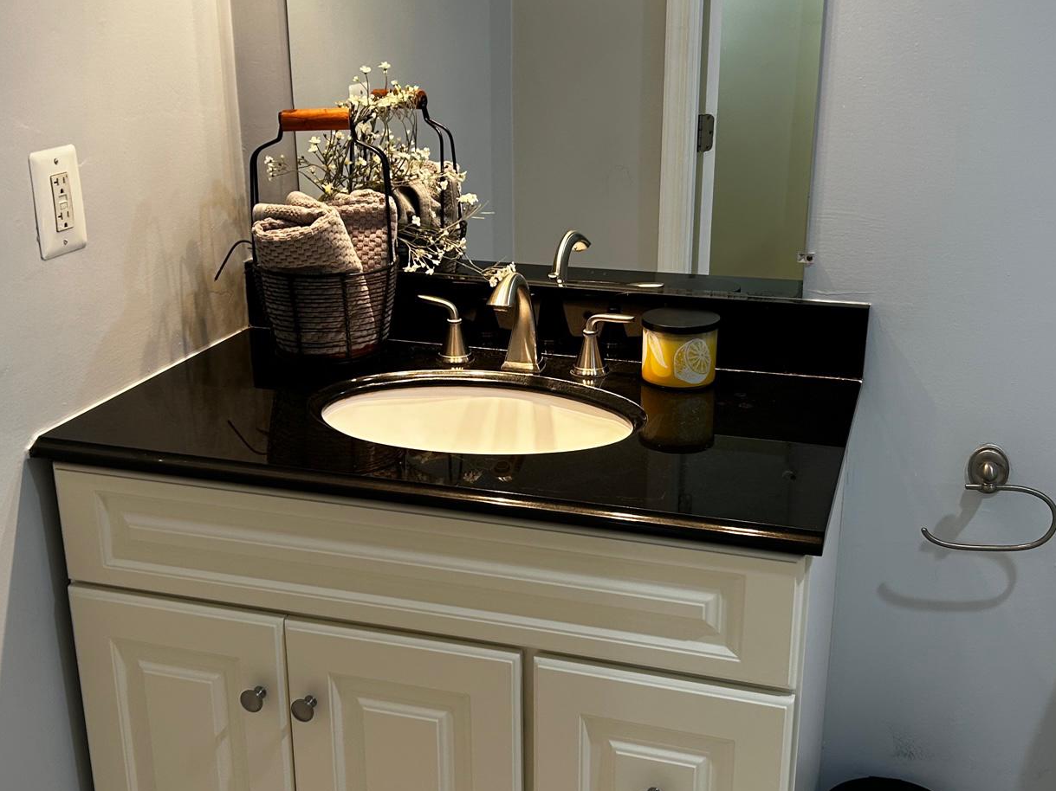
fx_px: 1312
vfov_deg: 33.6
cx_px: 554
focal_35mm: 43
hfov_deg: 43.8
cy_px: 417
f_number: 1.5
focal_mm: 5.7
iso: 80
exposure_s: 1/60
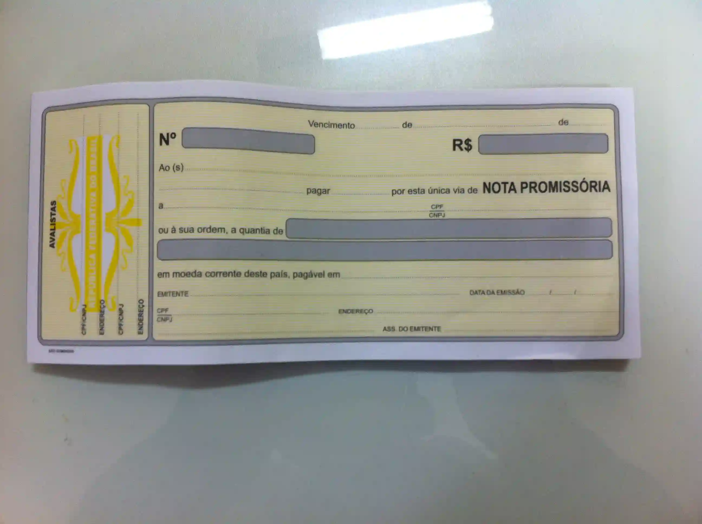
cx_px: 351
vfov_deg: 40.6
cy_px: 262
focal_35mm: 35
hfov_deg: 52.7
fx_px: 709
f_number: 2.8
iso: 80
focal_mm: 3.85
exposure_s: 1/17
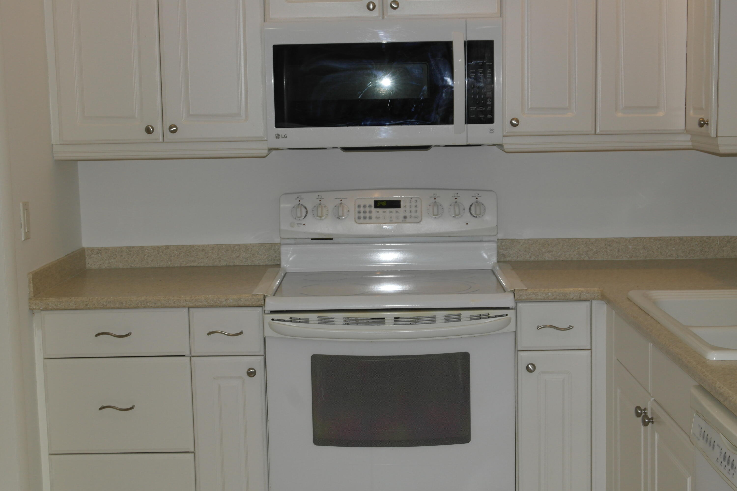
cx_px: 368
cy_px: 246
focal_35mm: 58
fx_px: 1187
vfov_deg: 23.4
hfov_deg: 34.5
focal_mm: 38
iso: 400
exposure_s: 1/60
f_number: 11
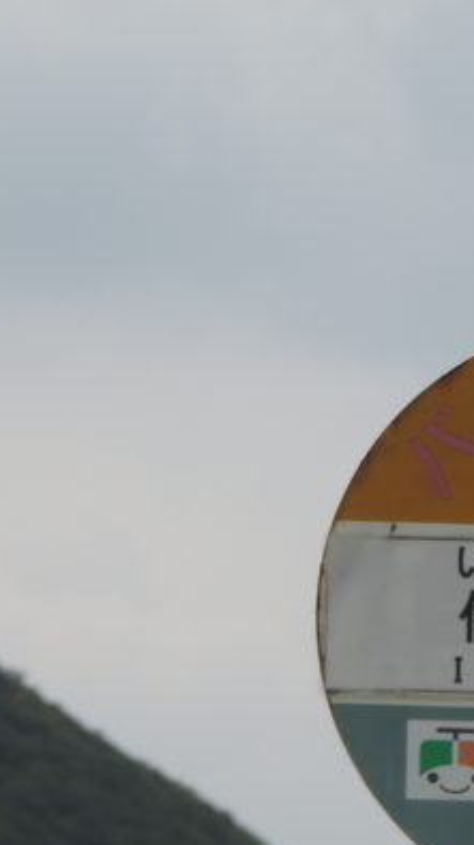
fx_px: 6695
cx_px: 798
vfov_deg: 7.2
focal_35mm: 299
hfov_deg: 4.0
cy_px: 558
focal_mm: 24
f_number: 4.3
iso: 80
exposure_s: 1/800
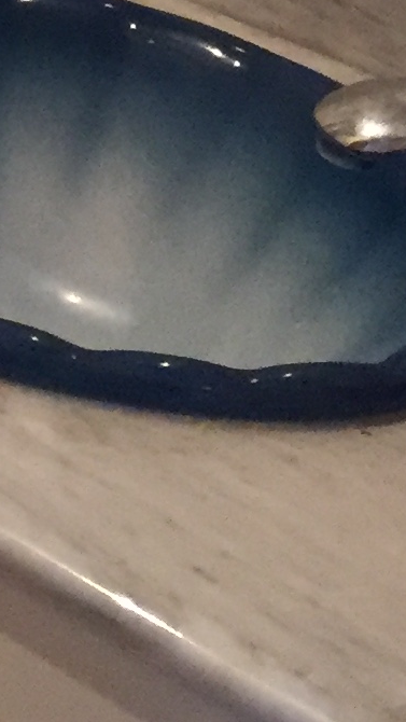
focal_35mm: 154
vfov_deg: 13.2
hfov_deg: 6.9
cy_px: -351
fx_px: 2947
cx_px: -909
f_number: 2.2
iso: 160
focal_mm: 4.15
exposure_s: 1/30
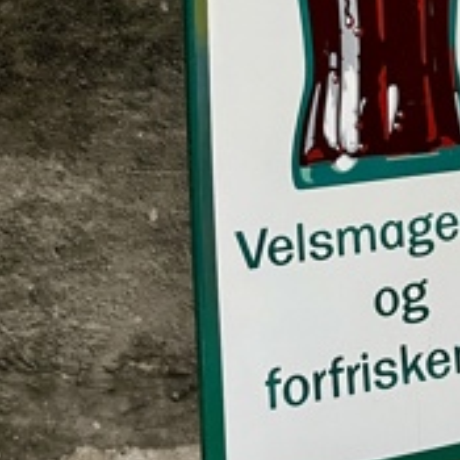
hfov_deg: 21.8
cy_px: -155
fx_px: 1188
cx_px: 321
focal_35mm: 79
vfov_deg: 19.9
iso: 500
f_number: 1.6
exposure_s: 1/60
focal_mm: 5.1
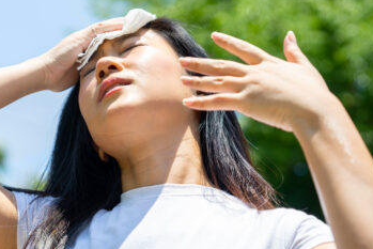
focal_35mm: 99
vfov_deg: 13.8
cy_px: 69
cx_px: 88
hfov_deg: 20.4
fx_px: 1026
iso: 100
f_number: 2.8
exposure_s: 1/1000
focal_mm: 54
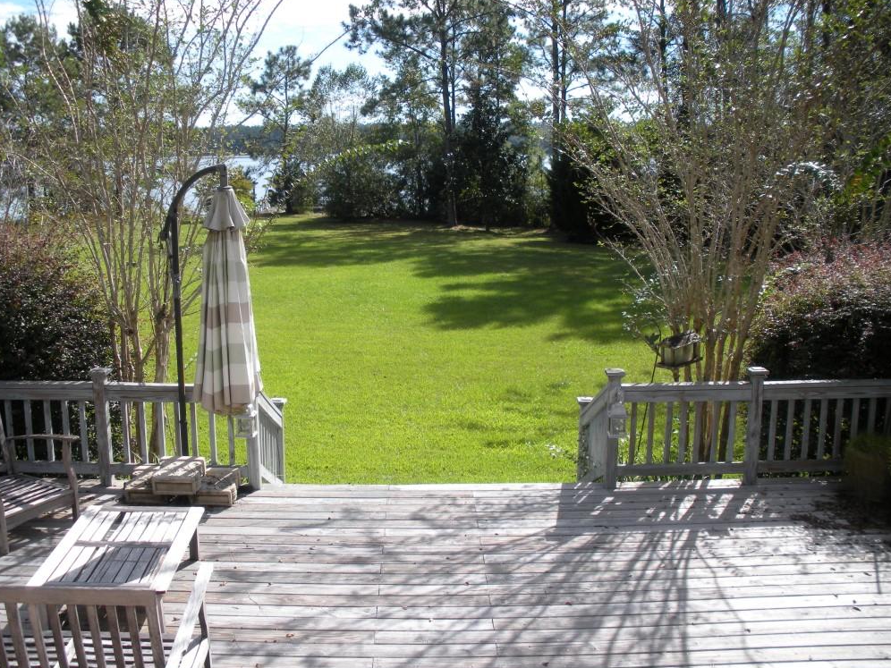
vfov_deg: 38.7
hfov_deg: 50.1
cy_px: 333
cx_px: 436
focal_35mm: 37
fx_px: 952
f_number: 3.5
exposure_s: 1/393
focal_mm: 6.3
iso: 64
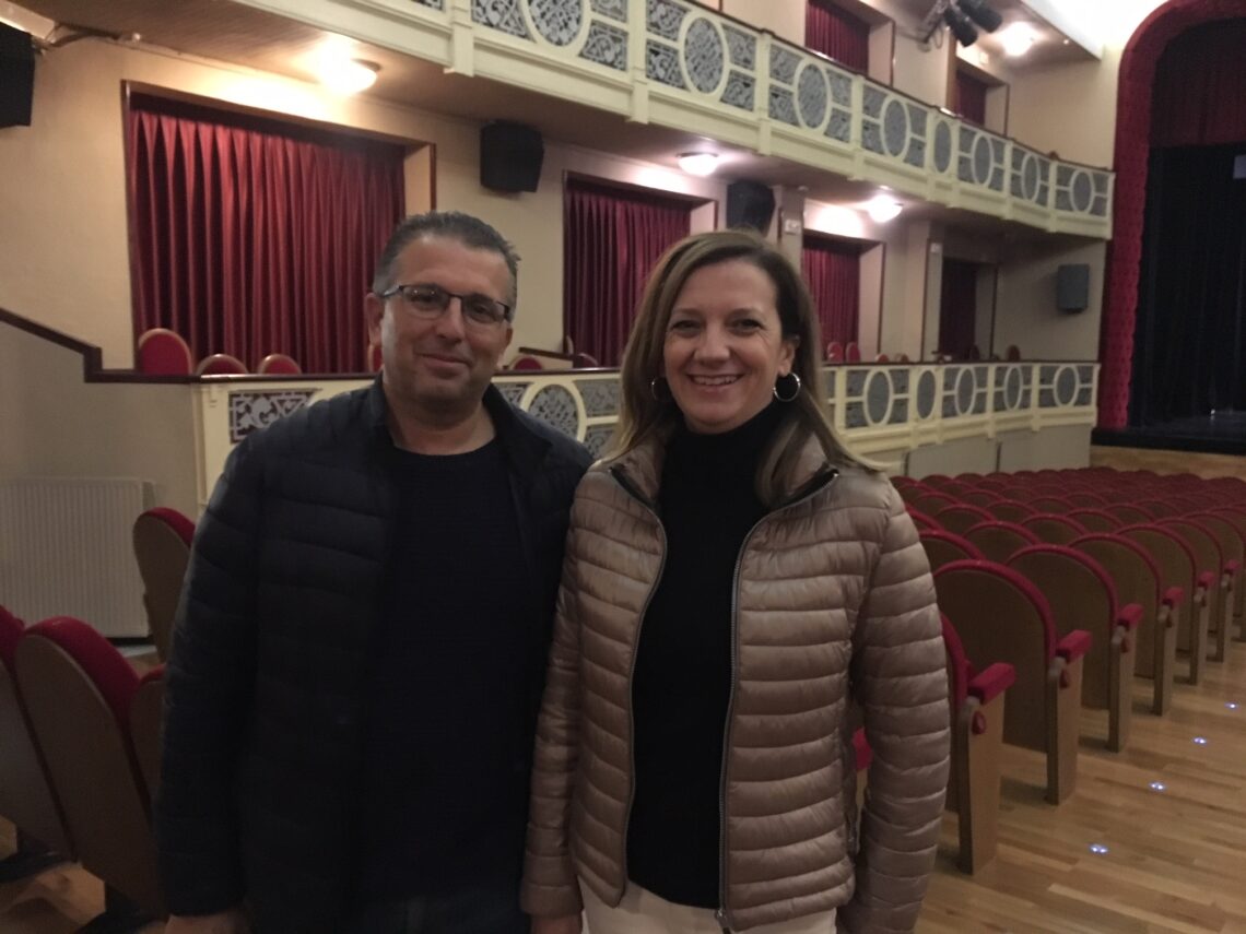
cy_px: 467
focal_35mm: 29
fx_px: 1044
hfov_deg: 61.7
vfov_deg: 48.2
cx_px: 623
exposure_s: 1/17
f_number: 2.2
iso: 640
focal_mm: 4.15
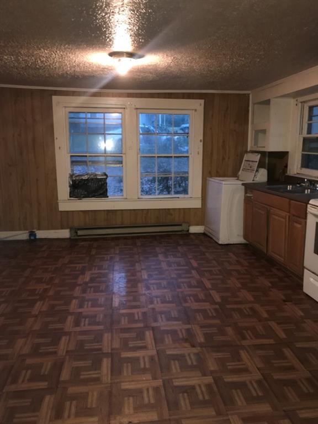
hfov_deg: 49.7
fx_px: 343
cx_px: 159
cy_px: 212
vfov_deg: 63.4
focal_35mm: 28
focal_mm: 3.99
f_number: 1.8
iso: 80
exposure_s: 1/16
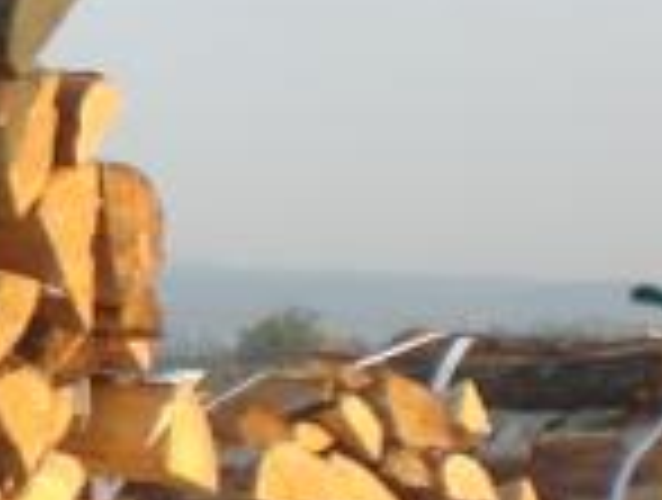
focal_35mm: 165
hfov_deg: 11.2
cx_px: -473
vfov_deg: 9.0
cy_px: 378
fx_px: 3163
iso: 50
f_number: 3.1
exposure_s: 1/320
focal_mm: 6.3
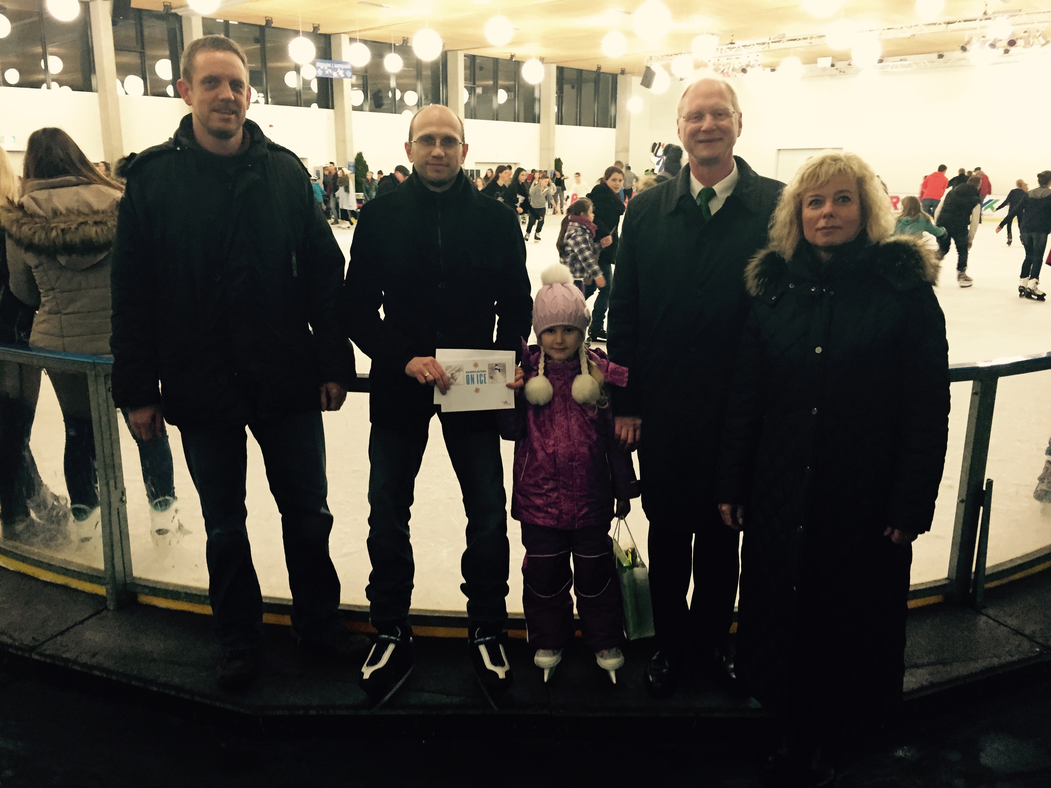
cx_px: 526
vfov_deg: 48.2
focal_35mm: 29
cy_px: 394
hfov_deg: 61.7
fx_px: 880
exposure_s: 1/24
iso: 250
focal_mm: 4.15
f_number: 2.2
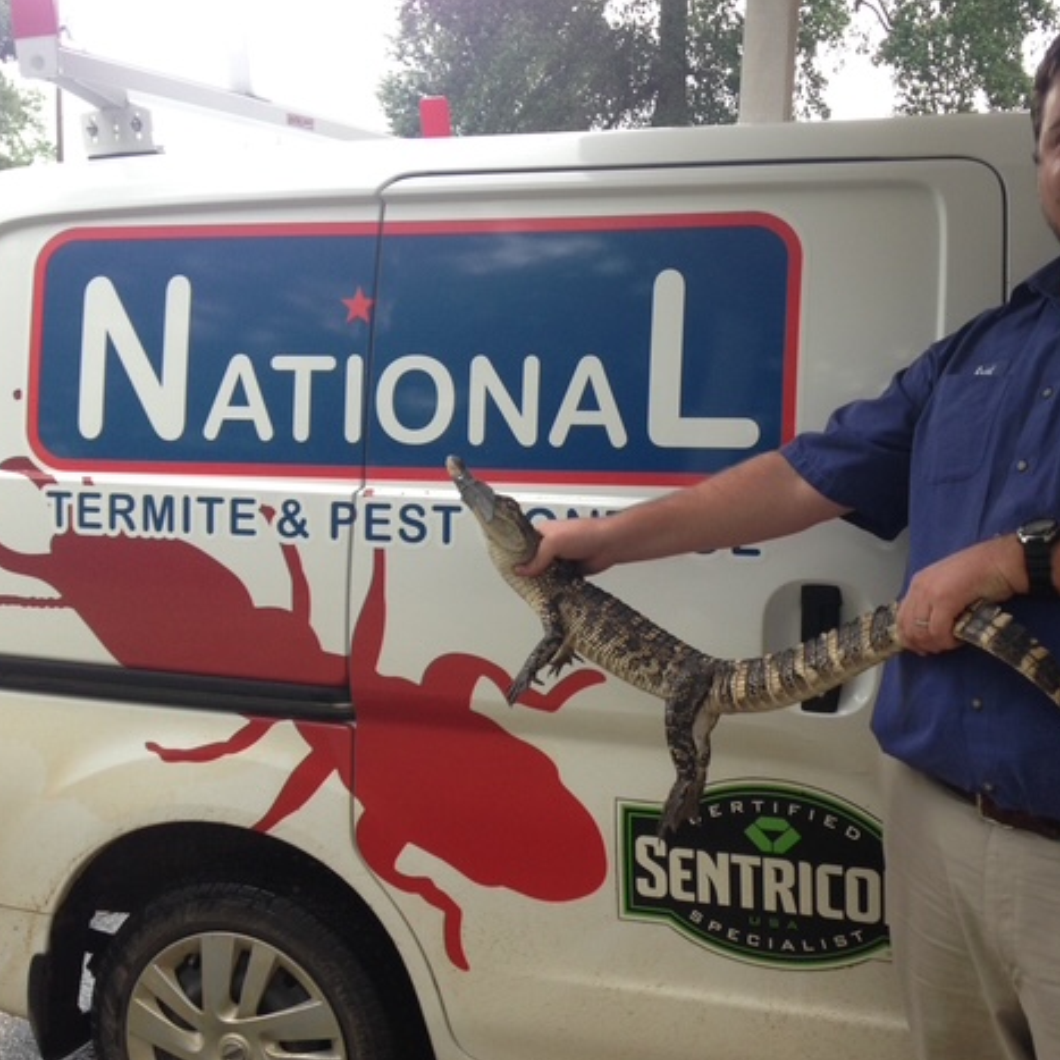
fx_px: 1386
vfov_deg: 41.9
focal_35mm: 40
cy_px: 531
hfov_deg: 41.6
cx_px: 656
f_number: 2.4
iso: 80
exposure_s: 1/120
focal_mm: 4.12
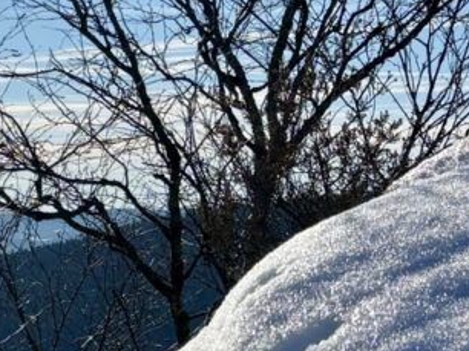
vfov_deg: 10.8
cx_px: -362
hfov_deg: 13.2
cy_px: 57
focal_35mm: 136
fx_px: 1841
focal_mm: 5.96
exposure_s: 1/9091
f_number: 1.6
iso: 50
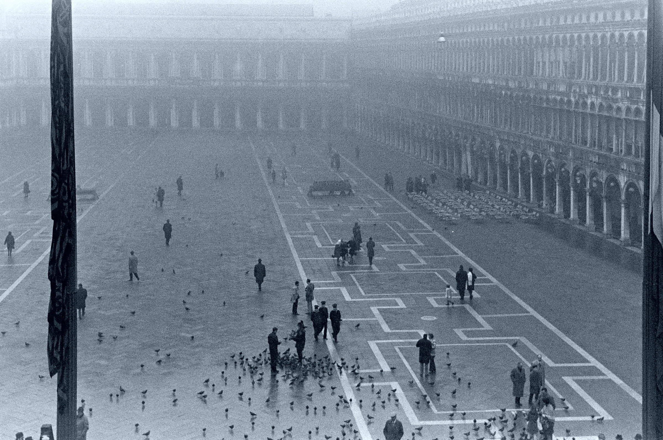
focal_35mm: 82
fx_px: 1518
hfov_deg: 24.6
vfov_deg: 16.5
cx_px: 332
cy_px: 220
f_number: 2.8
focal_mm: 55
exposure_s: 1/125
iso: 1400
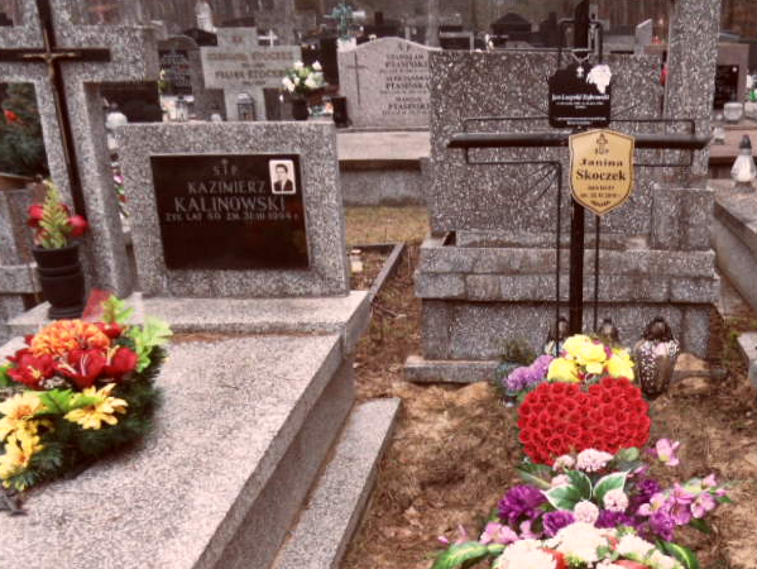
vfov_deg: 34.4
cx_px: 548
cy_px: 429
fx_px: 897
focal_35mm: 41
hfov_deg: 44.5
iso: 100
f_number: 3.2
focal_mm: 3.9
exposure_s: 1/30
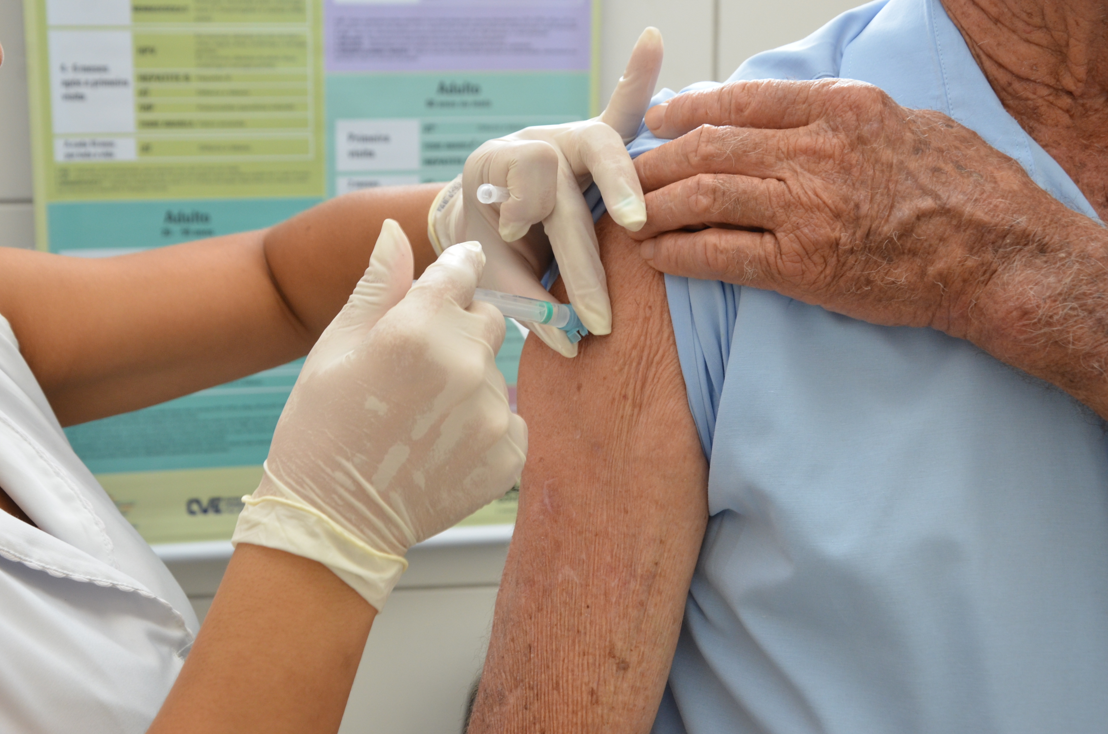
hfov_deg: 32.0
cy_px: 367
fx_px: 1935
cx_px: 554
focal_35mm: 63
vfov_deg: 21.5
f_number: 7.1
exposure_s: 1/60
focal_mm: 42
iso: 800
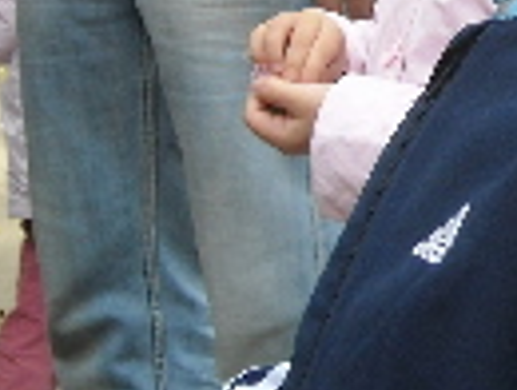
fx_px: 2274
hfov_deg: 12.7
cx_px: 601
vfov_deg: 9.7
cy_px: 22
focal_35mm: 152
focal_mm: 7.1
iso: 175
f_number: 3.1
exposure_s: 1/250
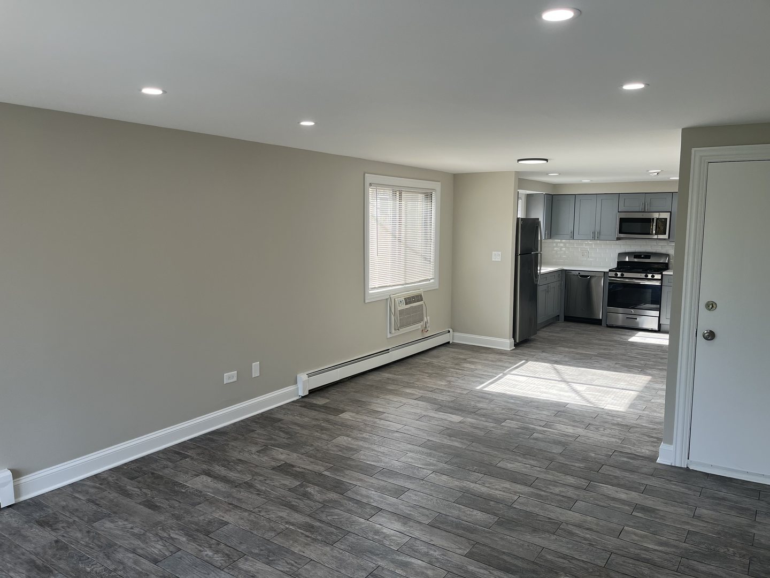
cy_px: 289
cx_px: 385
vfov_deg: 53.1
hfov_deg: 67.3
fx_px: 578
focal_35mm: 26
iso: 50
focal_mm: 5.1
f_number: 1.6
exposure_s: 1/209
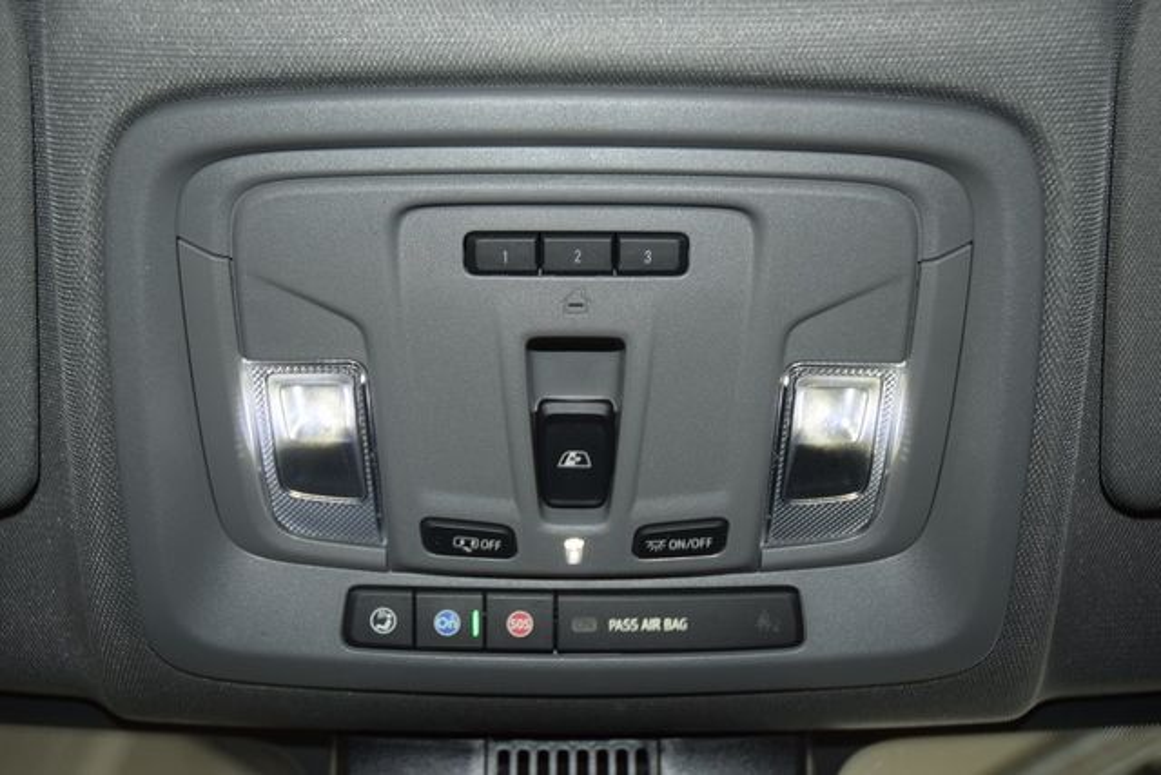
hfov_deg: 51.3
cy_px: 388
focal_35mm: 38
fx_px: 1210
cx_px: 580
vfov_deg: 35.5
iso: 450
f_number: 3.8
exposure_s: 1/40
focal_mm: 25
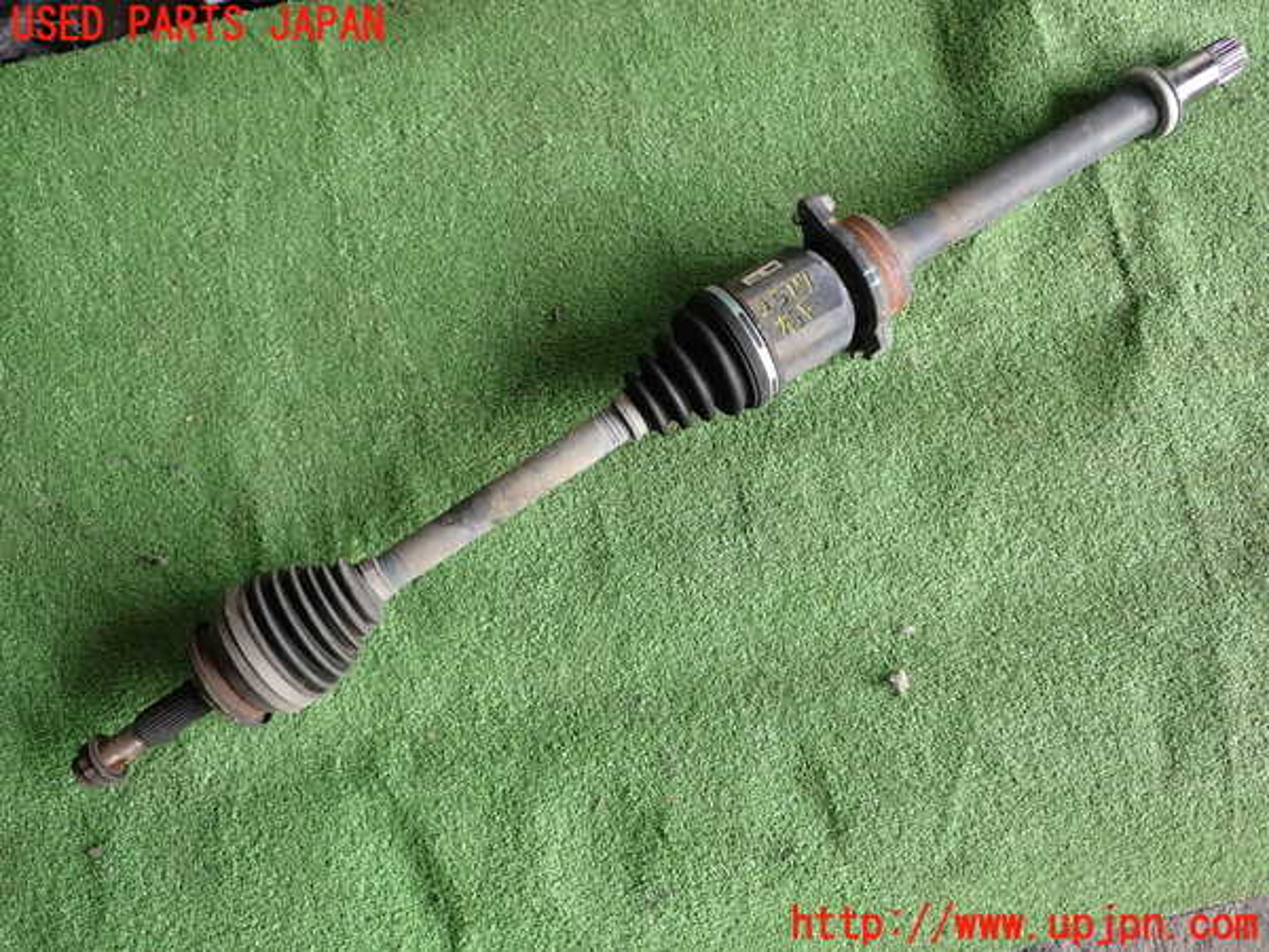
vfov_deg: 46.8
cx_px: 634
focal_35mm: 30
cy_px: 476
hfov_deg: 60.0
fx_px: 1100
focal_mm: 5.4
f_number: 2.3
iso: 100
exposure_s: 1/60
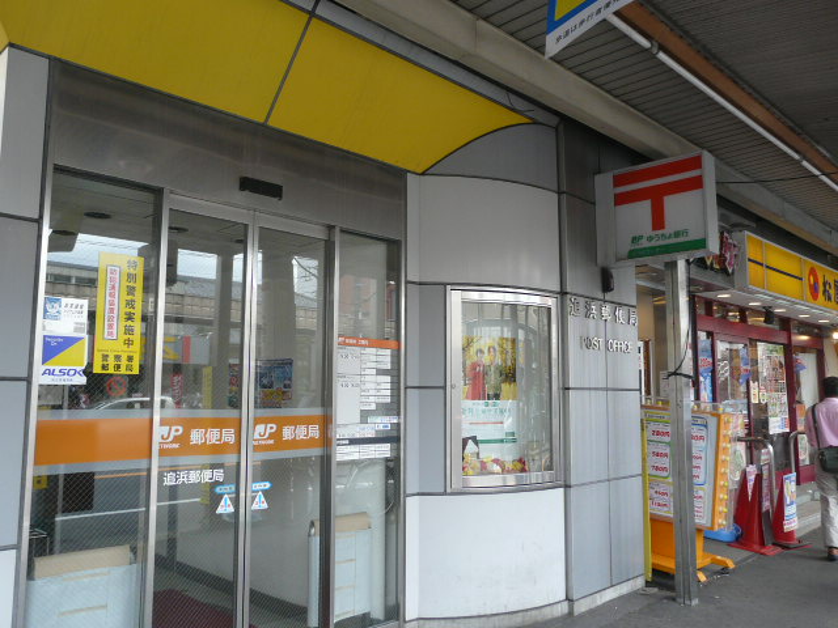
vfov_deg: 49.7
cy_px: 314
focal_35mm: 28
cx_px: 419
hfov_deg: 63.4
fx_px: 678
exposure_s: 1/80
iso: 100
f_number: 2.8
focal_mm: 4.6
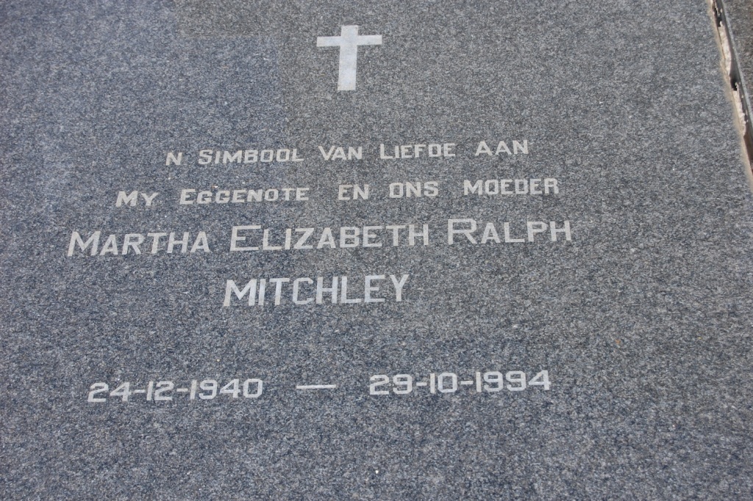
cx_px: 376
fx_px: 1724
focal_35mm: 82
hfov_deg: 24.6
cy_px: 250
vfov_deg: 16.5
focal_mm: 55
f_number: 9
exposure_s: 1/320
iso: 200
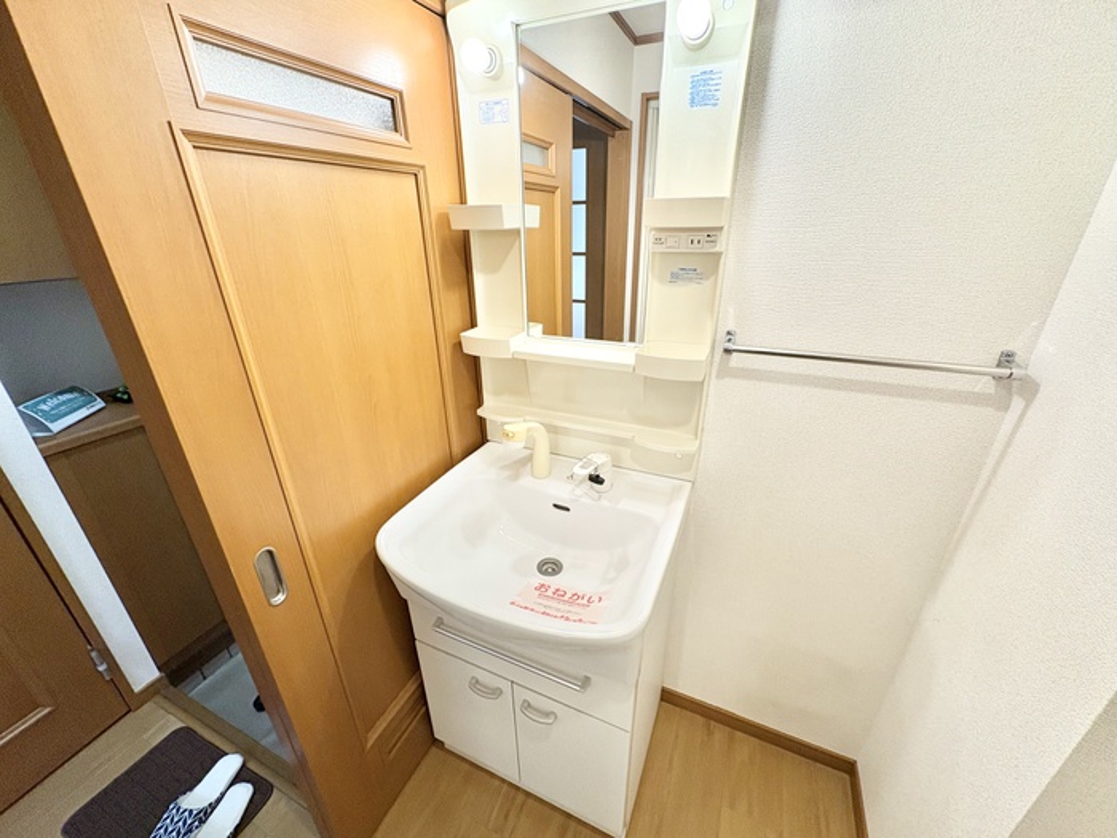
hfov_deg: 102.1
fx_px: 452
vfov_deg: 85.7
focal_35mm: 14
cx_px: 558
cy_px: 419
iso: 160
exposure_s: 1/60
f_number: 2.2
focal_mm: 2.22
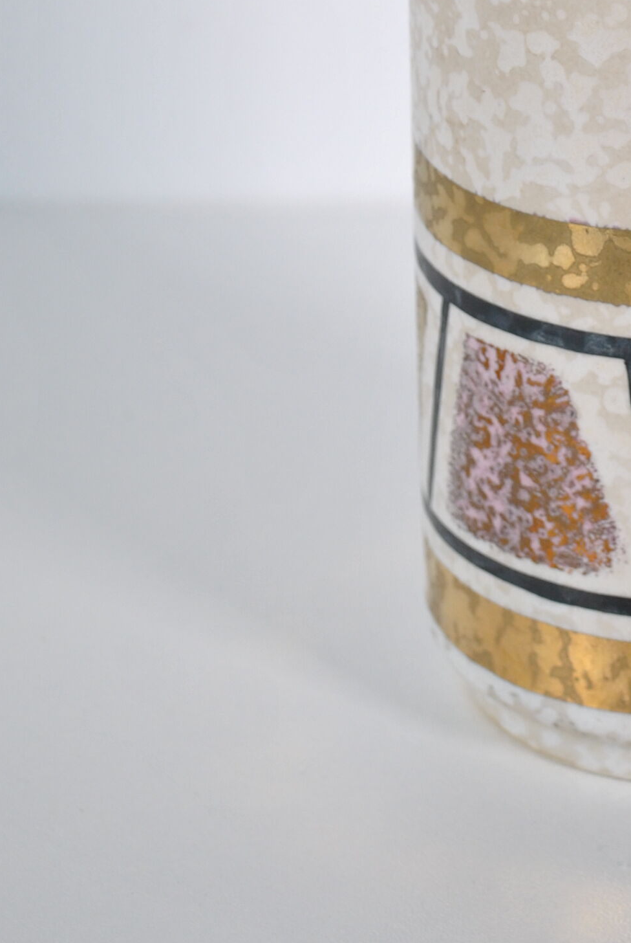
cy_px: 58
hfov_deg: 7.6
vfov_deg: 11.4
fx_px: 4699
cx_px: 721
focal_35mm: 179
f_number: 5.3
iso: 200
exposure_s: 1/125
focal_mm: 45
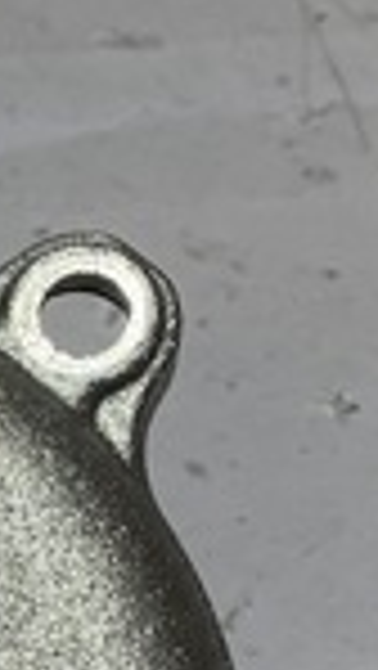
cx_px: -724
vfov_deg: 14.4
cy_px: 771
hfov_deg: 7.5
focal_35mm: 145
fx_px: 2579
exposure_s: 1/121
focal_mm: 4.25
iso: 32
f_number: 1.8
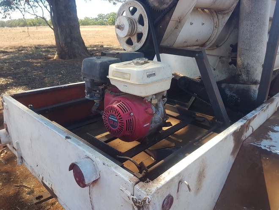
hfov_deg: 67.3
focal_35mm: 26
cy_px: 105
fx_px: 210
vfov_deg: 53.1
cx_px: 140
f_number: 1.7
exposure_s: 1/486
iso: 40
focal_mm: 4.2
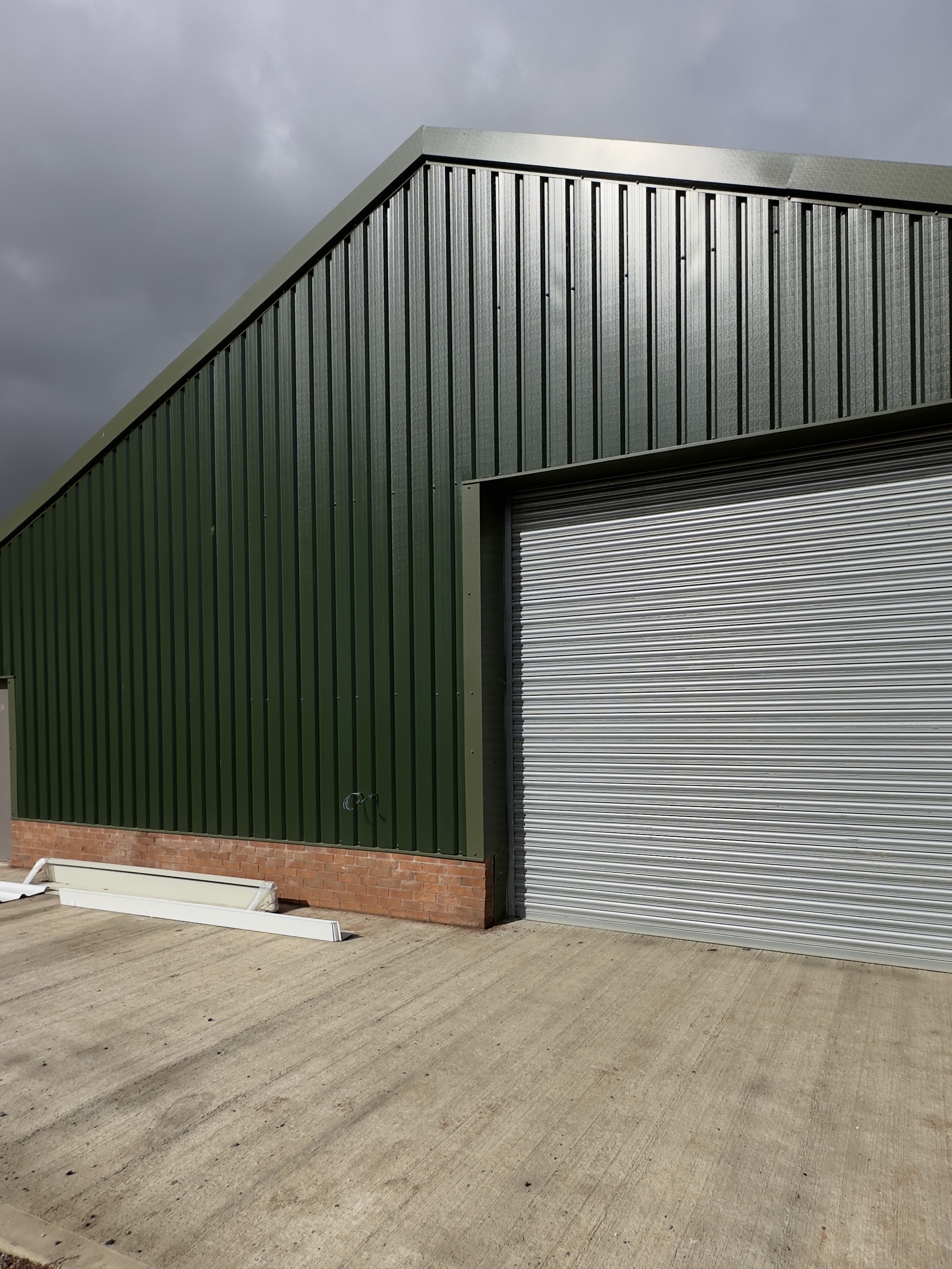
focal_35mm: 20
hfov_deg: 65.0
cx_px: 597
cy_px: 730
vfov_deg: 81.2
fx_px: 733
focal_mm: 2.22
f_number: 2.2
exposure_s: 1/6897
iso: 50
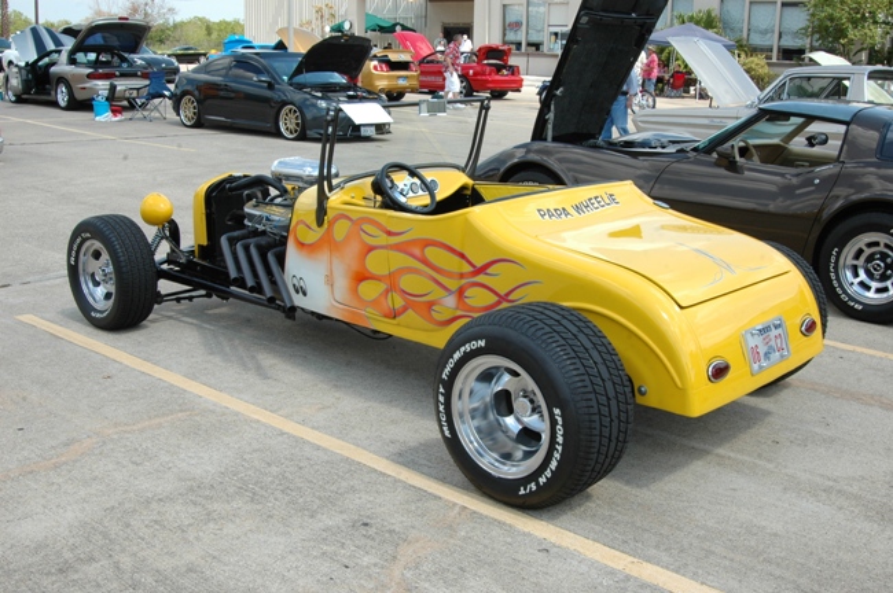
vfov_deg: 36.8
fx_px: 892
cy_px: 296
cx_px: 446
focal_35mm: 36
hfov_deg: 53.2
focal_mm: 24
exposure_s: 1/60
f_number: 14
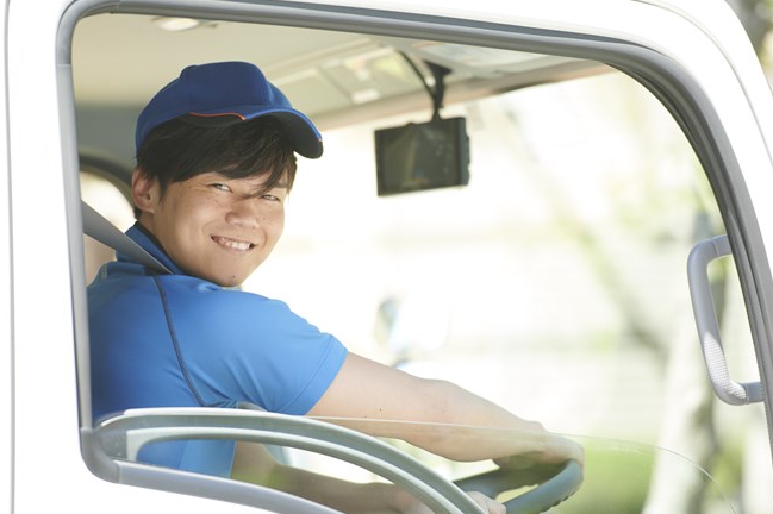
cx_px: 376
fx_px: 4764
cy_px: 274
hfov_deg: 9.3
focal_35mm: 222
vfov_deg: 6.2
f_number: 3.2
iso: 200
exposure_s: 1/200
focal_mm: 200
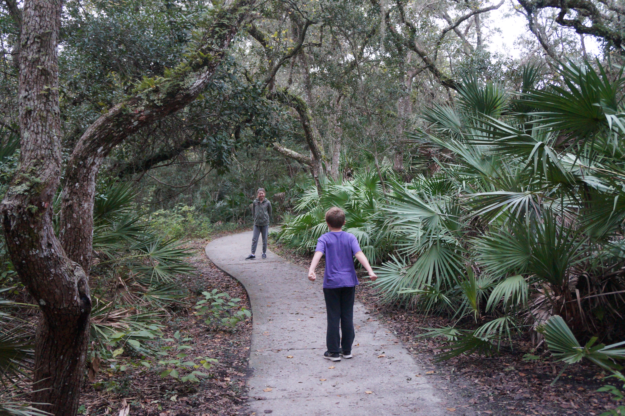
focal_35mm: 38
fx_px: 651
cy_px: 208
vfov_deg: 35.5
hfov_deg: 51.3
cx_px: 312
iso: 2500
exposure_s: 1/160
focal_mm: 25
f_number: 4
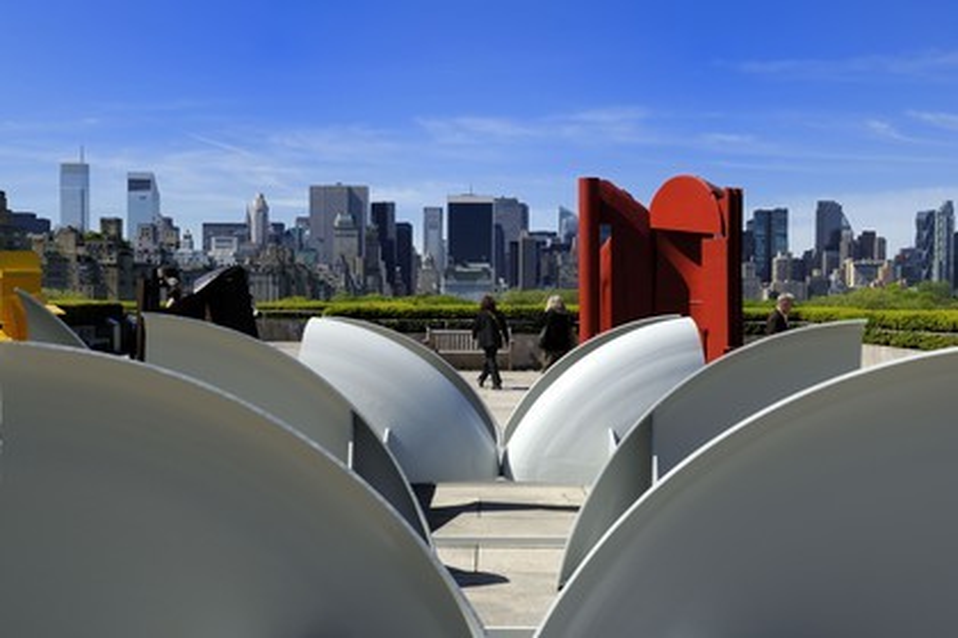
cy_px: 319
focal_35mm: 42
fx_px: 1118
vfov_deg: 31.9
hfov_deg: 46.4
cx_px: 479
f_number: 14
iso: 200
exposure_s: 1/160
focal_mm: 42
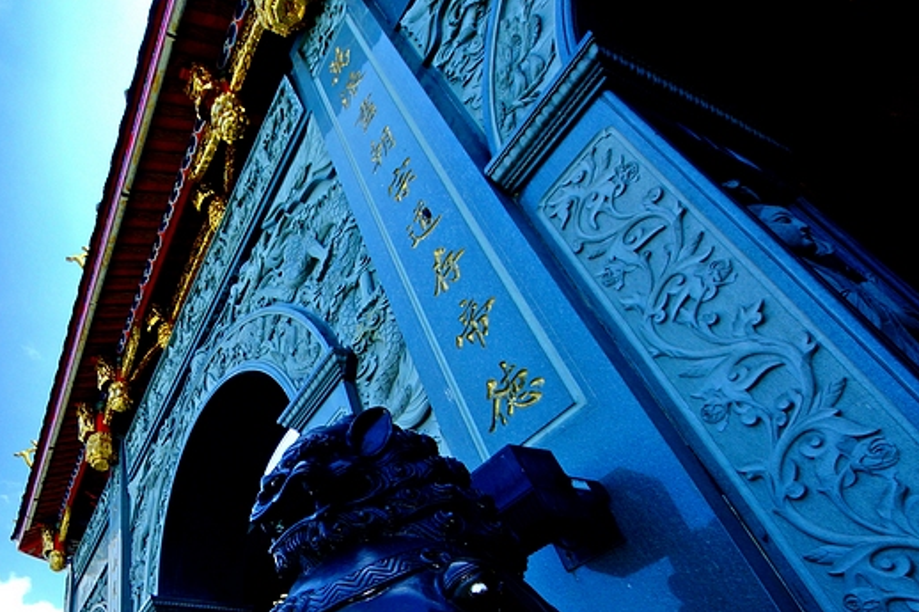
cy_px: 467
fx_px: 561
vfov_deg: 54.2
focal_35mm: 22
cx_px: 188
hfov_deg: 71.0
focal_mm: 8
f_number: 13
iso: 100
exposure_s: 1/250
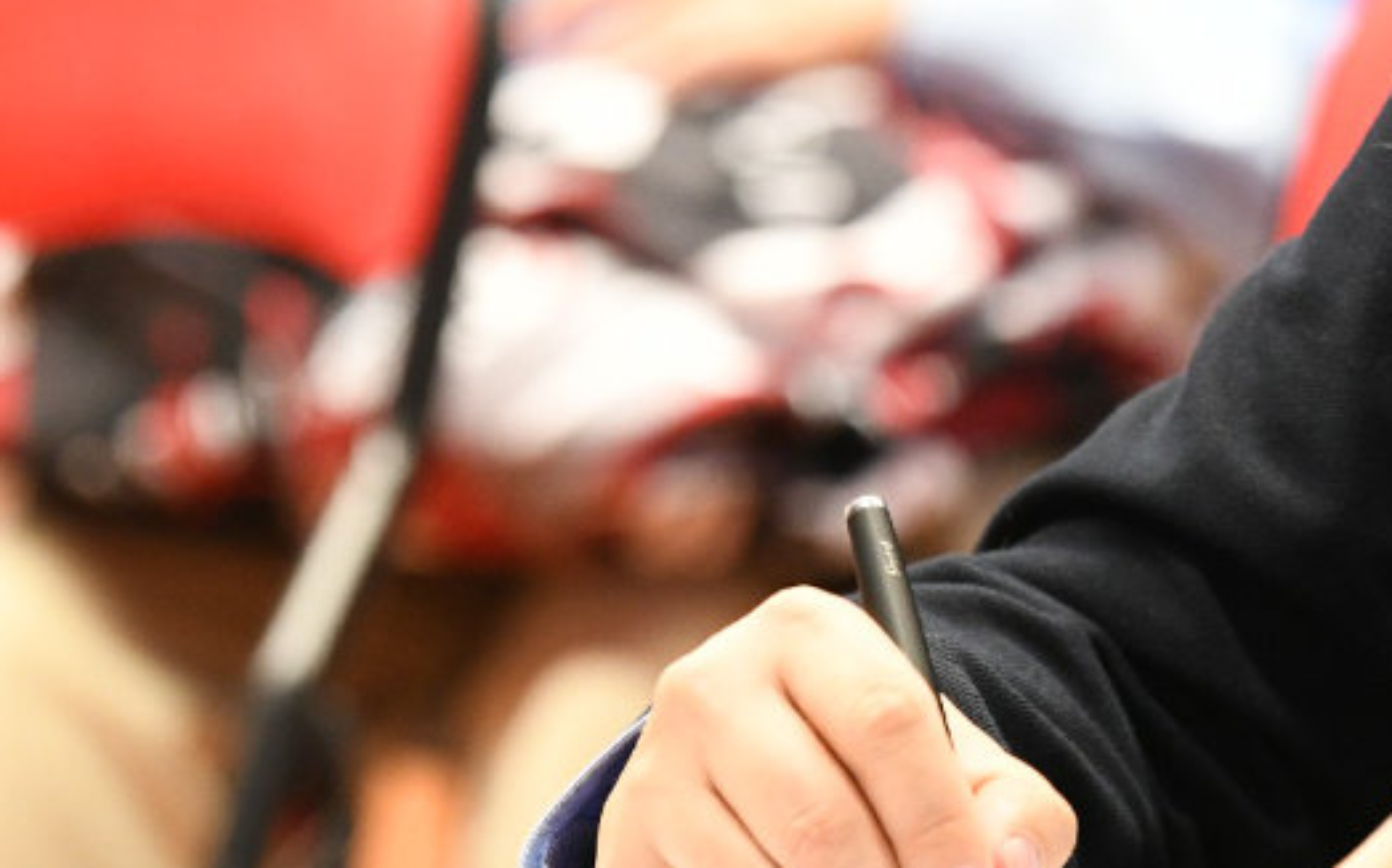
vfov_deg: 2.4
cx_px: 1605
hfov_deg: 3.9
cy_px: -186
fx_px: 20325
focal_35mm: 536
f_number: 4.5
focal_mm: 170
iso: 2500
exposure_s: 1/50
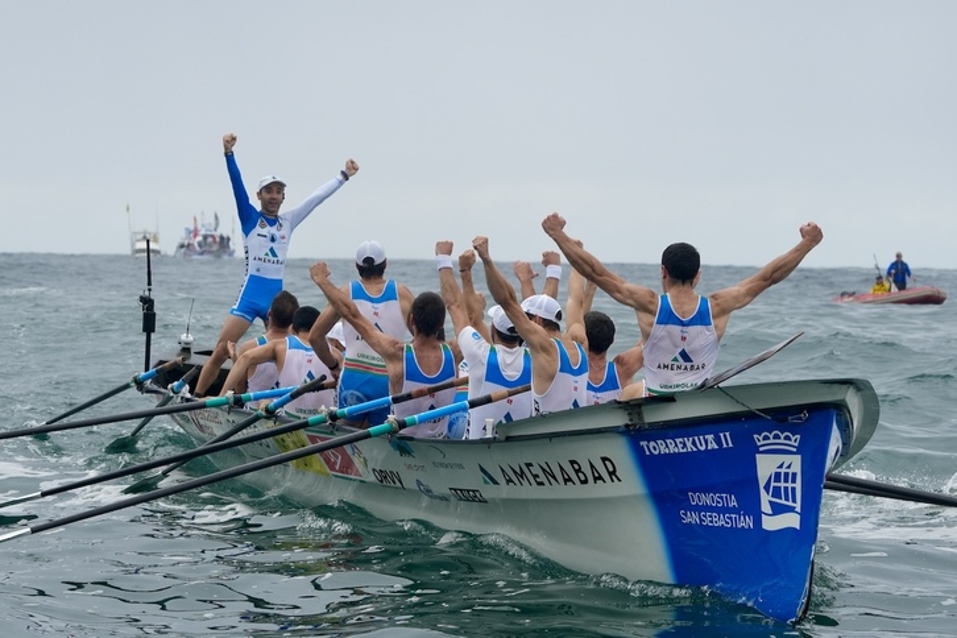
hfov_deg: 13.6
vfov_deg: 9.1
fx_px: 4014
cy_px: 319
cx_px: 478
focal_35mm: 151
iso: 500
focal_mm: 101
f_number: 6.3
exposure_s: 1/1000
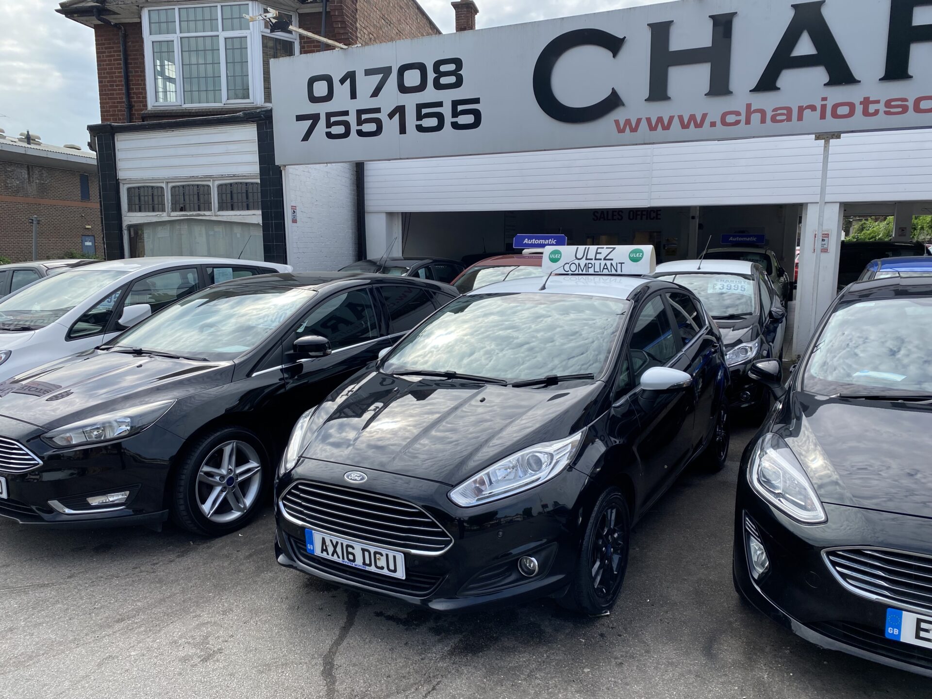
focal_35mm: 26
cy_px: 350
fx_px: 700
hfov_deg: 67.3
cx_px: 466
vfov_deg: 53.1
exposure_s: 1/1464
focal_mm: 4.25
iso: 32
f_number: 1.8
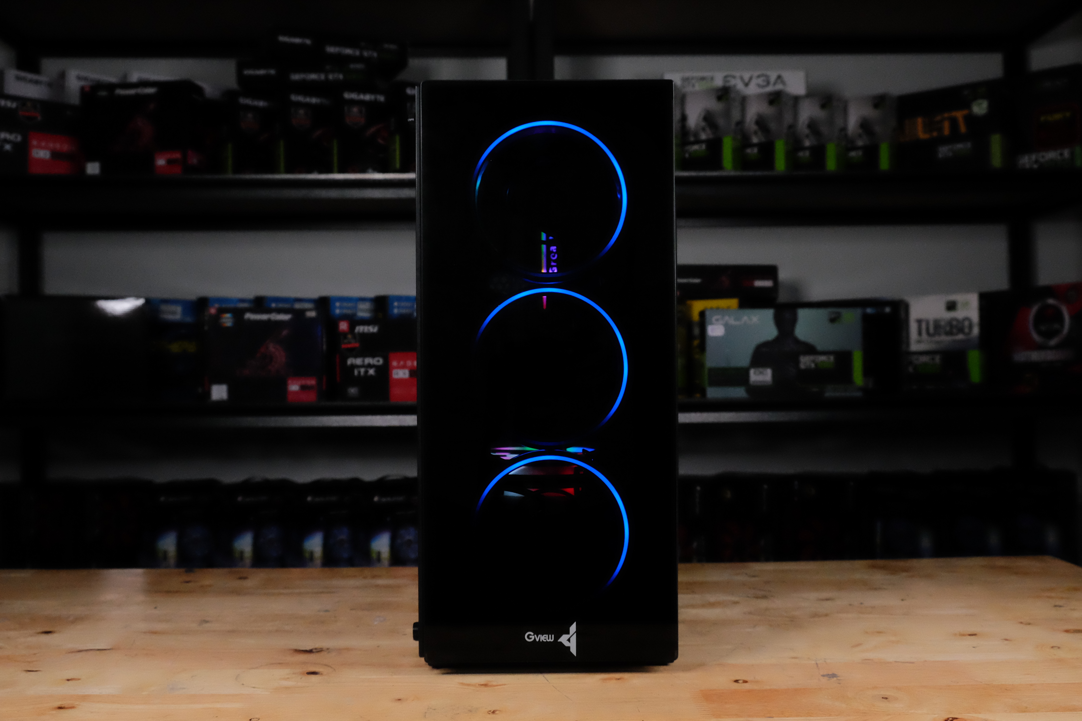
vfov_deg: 37.9
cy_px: 360
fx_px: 1052
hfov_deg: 54.4
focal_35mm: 35
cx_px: 541
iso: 6400
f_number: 6.4
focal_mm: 23.3
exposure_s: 1/80
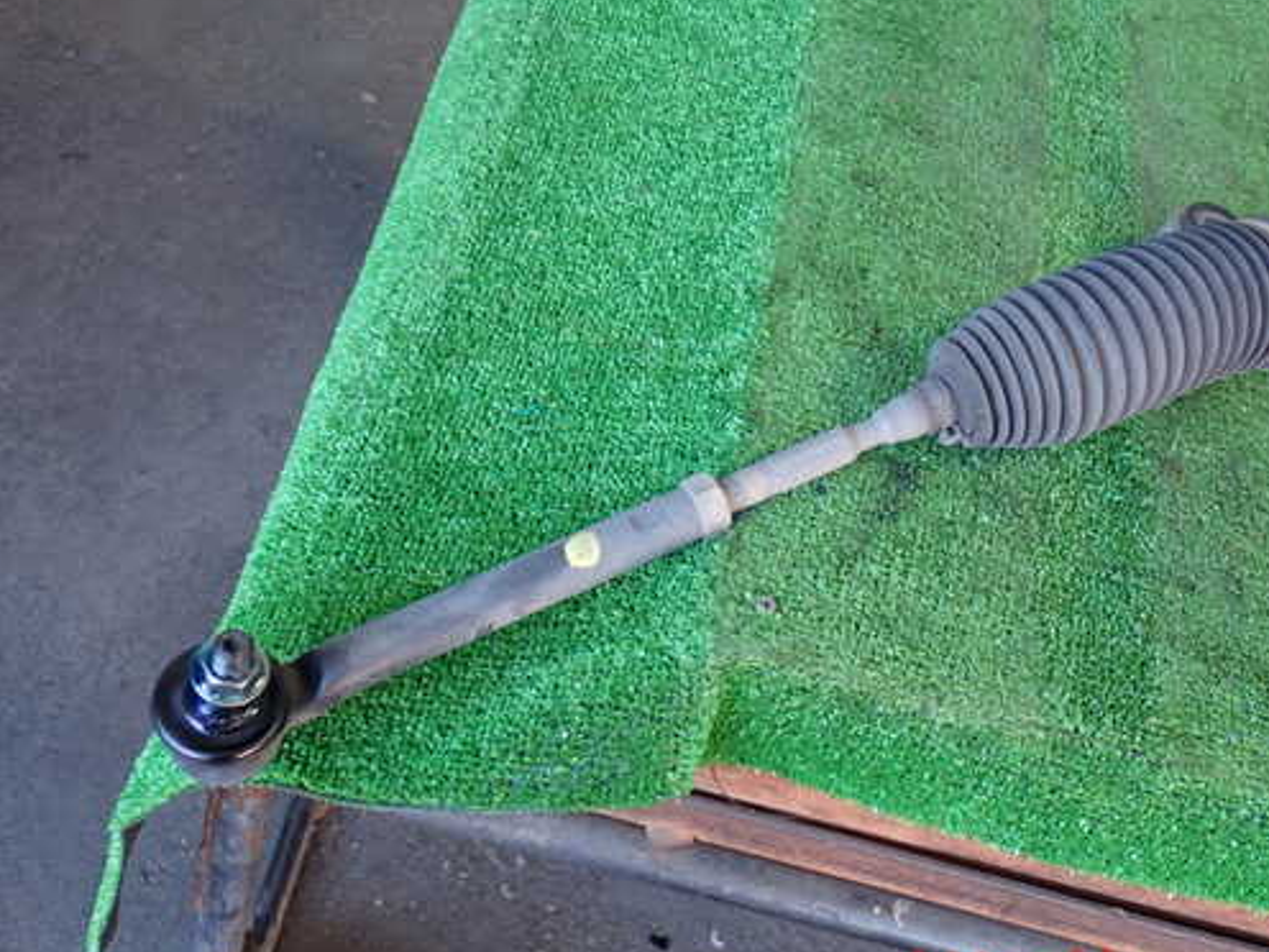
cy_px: 432
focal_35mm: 46
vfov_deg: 31.5
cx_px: 724
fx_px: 1686
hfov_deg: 41.1
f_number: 2.7
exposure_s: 1/40
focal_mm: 6.83
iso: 200
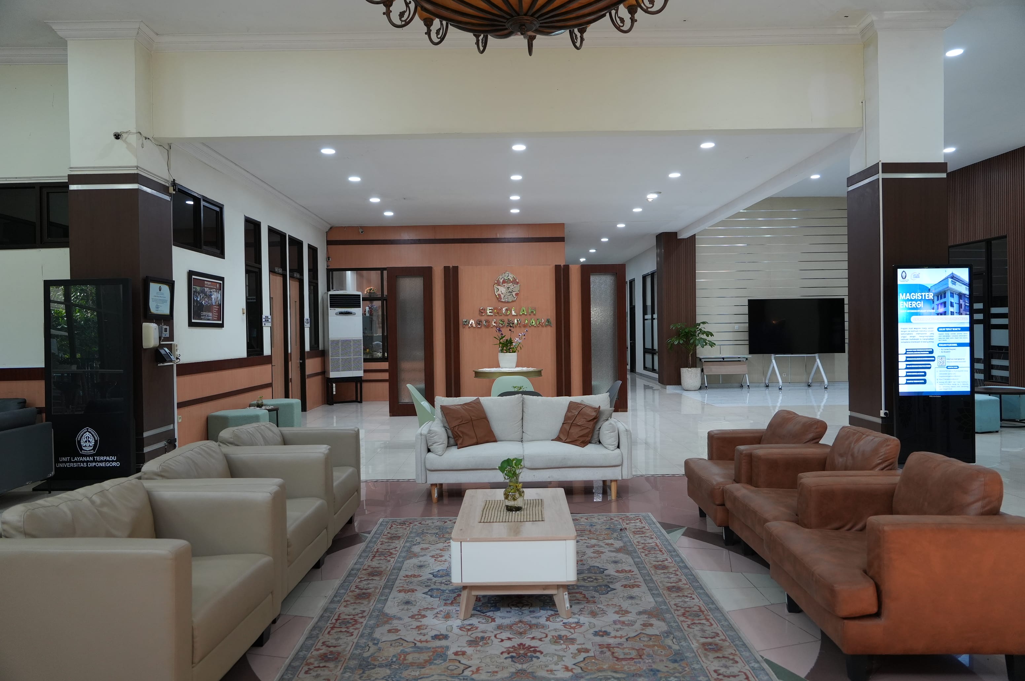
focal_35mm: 24
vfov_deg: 53.1
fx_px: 683
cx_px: 512
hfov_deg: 73.8
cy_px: 340
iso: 500
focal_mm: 16
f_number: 2.8
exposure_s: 1/100
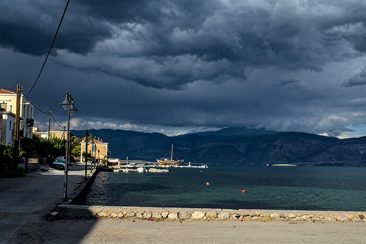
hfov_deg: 49.6
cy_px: 122
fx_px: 396
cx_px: 183
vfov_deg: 34.2
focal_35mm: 39
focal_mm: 14.1
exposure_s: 1/500
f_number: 7.1
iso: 125
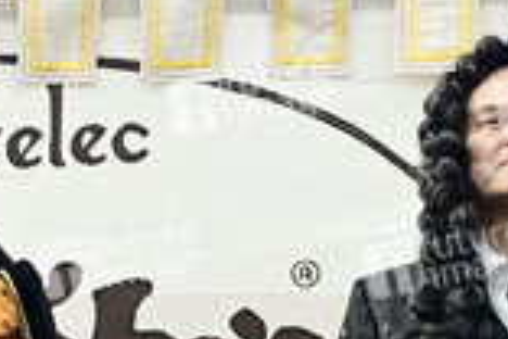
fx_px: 1594
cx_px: 164
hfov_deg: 18.0
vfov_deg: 12.0
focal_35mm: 113
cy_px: 342
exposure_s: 1/320
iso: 400
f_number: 5.6
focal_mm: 39
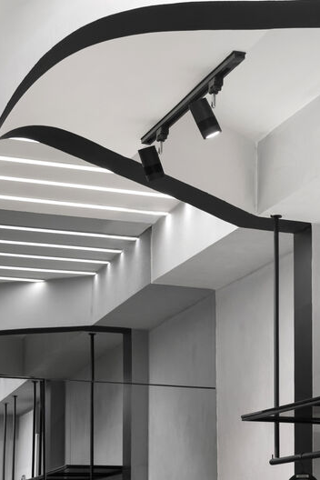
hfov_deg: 13.1
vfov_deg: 19.2
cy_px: 553
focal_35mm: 101
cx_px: 427
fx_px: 1347
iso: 320
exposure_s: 1/5
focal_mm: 37
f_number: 9
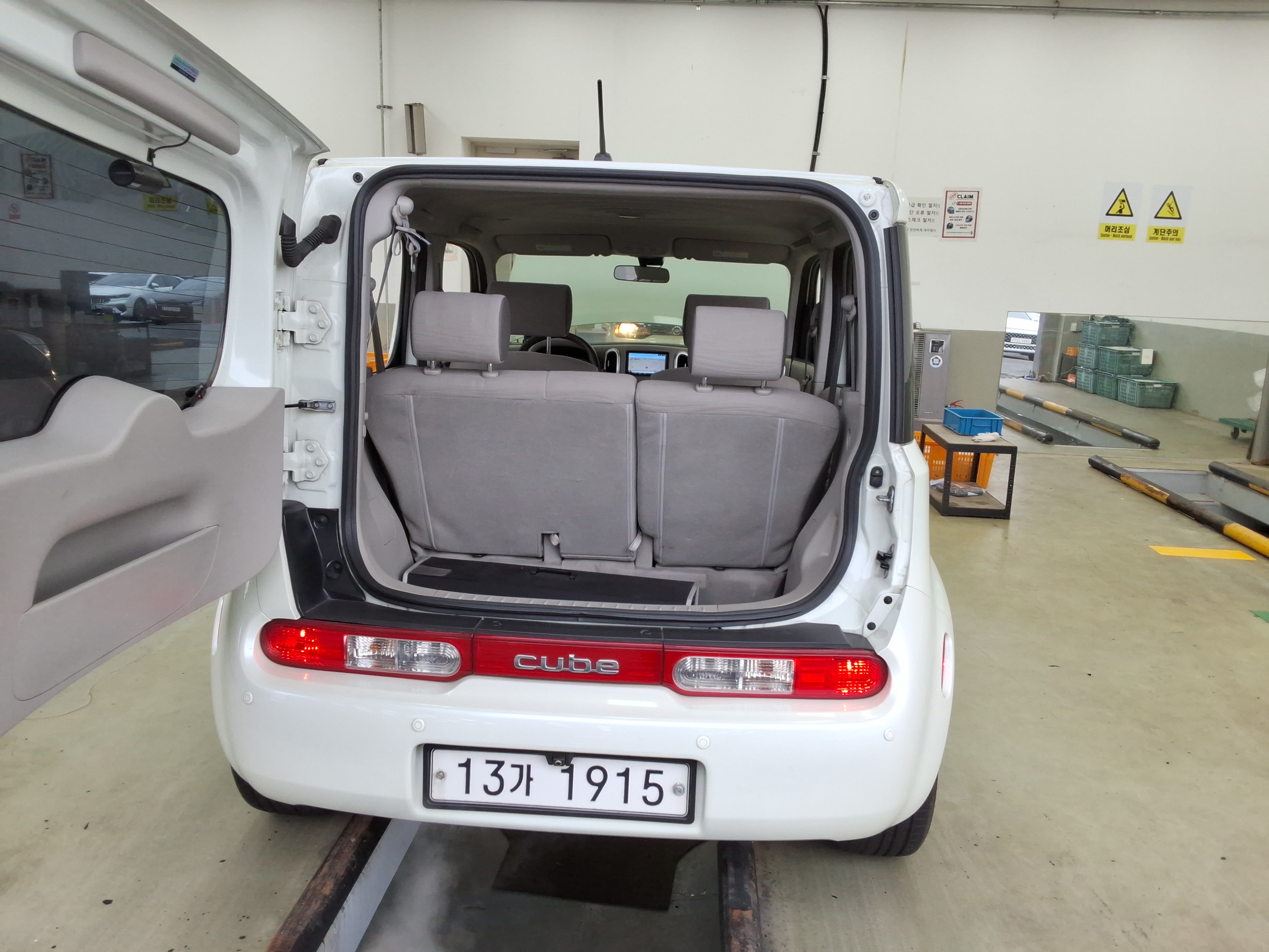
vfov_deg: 49.7
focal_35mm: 28
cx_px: 634
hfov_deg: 63.4
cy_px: 476
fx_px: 1026
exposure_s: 1/120
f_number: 1.9
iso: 49
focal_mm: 2.91
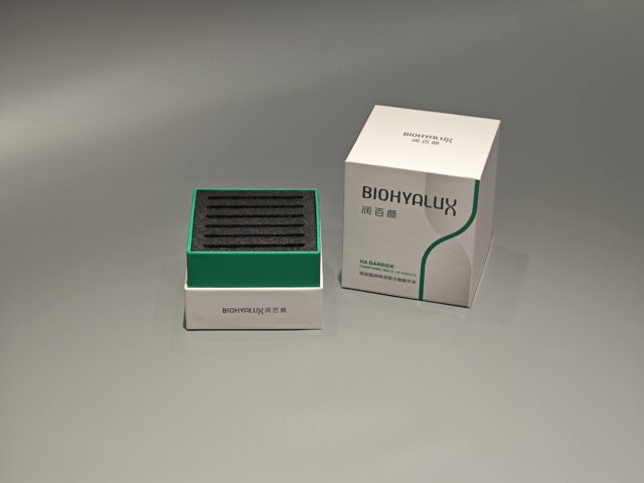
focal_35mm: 75
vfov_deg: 19.6
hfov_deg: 26.0
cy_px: 242
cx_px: 322
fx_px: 1395
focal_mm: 10.1
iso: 100
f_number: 2
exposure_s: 1/100
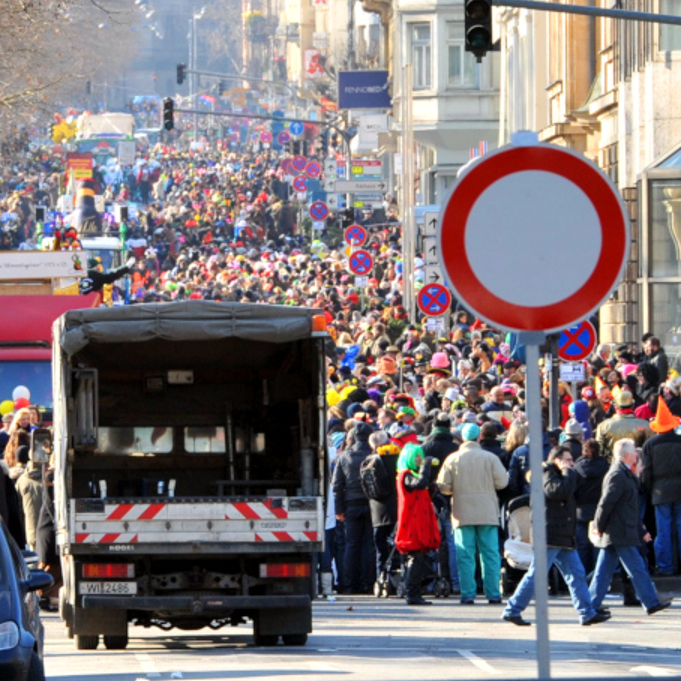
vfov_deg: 5.0
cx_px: 399
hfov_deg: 5.0
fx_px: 7835
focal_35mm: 352
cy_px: 385
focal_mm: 200
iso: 640
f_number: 10
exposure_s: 1/200
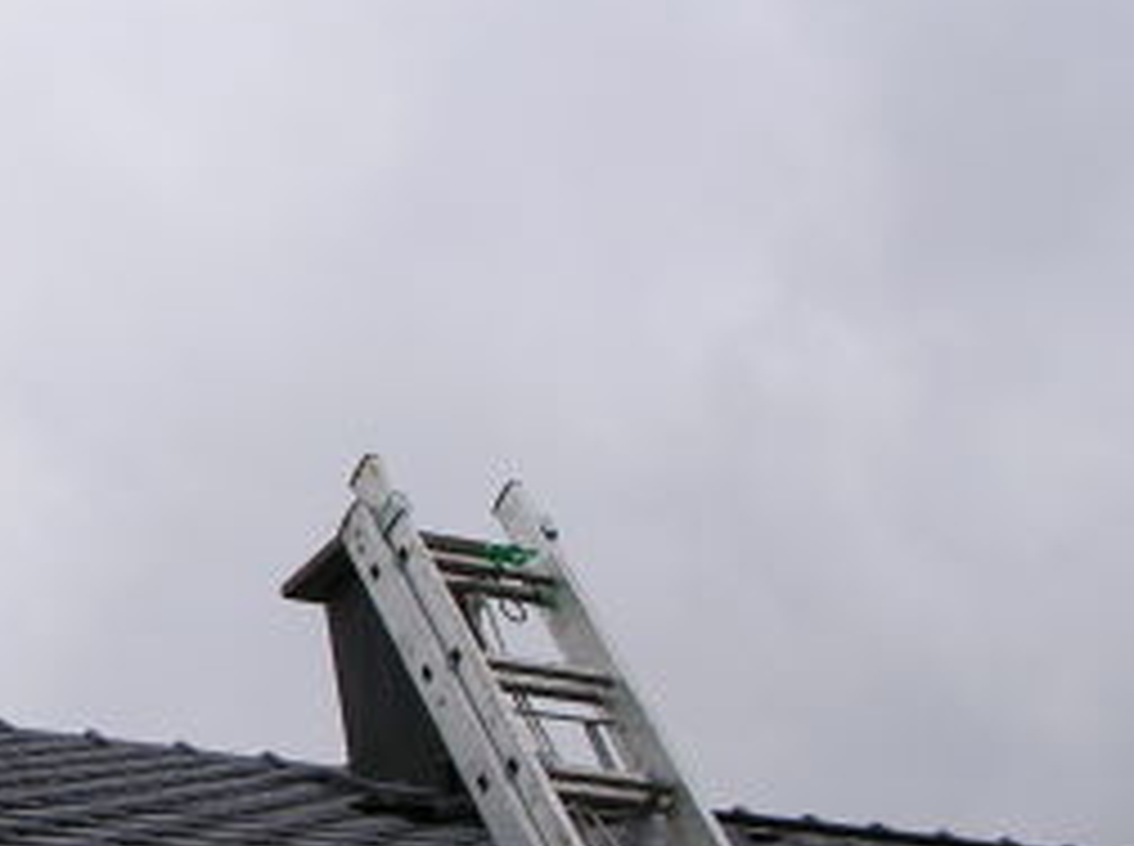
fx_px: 2910
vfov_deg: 16.5
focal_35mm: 89
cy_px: 630
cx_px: -54
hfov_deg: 21.1
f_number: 2.8
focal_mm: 5.8
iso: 50
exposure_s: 1/58.6
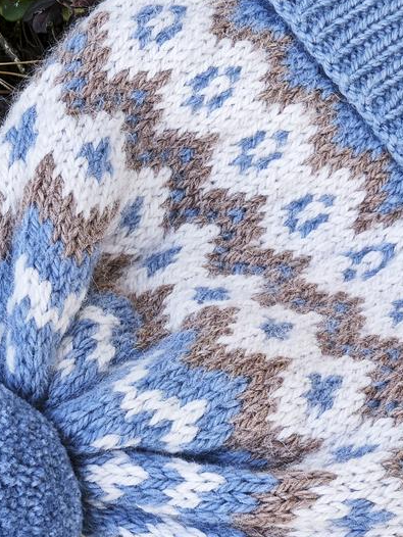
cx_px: 186
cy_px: 398
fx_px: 2264
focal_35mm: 146
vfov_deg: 13.5
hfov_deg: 10.2
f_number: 2
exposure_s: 1/100
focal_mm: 7.06
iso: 80
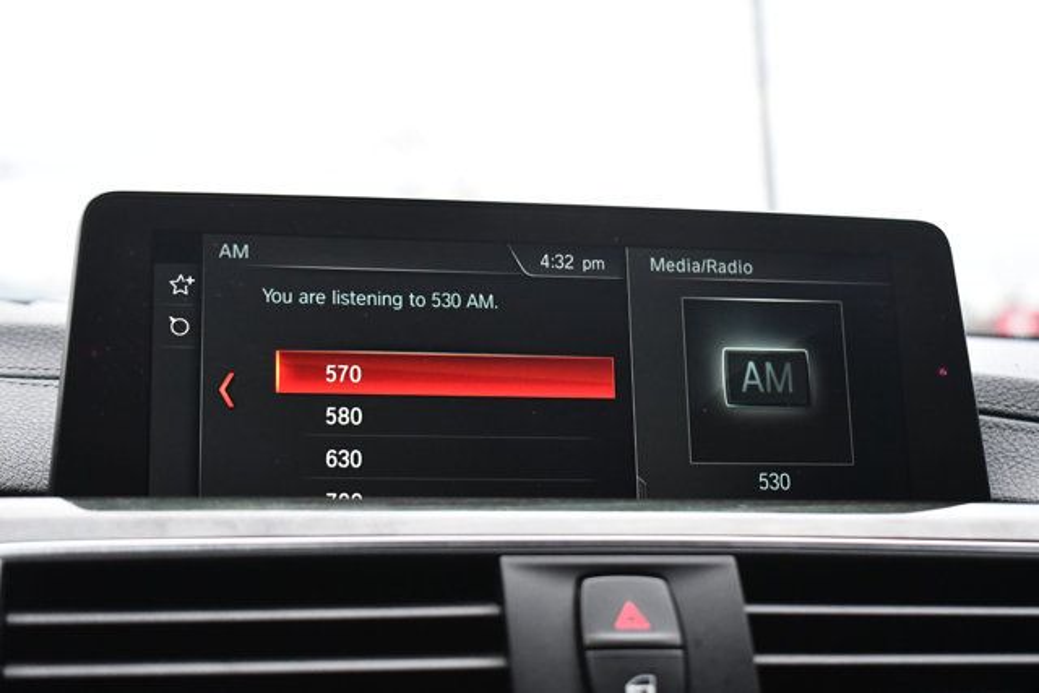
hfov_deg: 33.4
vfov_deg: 22.6
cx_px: 520
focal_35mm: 60
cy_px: 346
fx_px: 1732
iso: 3200
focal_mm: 40
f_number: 5
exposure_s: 1/80
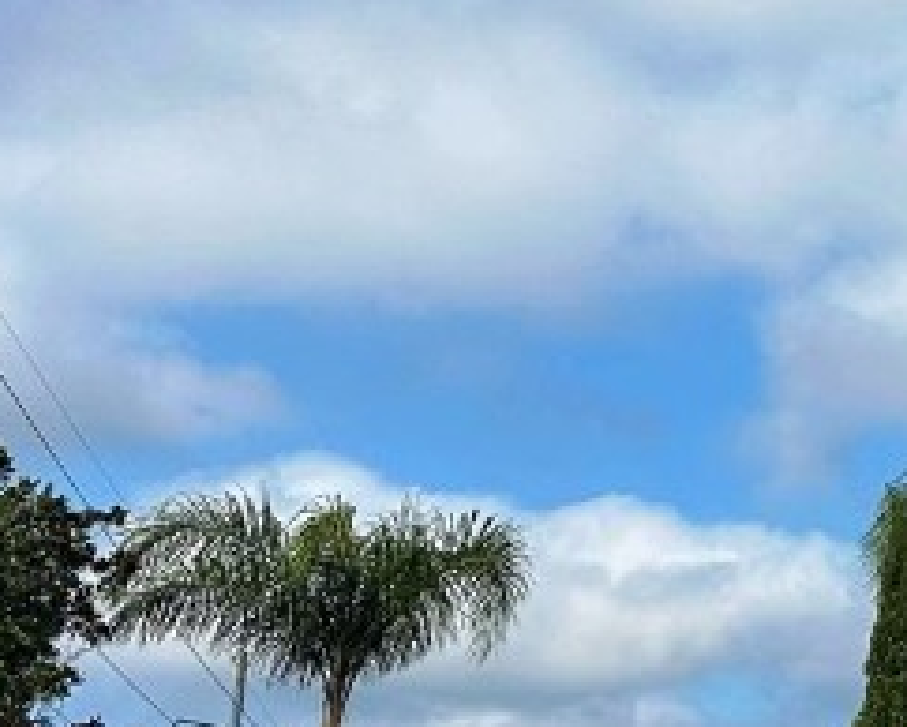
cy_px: 360
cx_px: 1360
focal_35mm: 99
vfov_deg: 15.6
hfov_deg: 17.4
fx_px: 2660
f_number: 1.78
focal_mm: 6.86
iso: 80
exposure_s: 1/8929
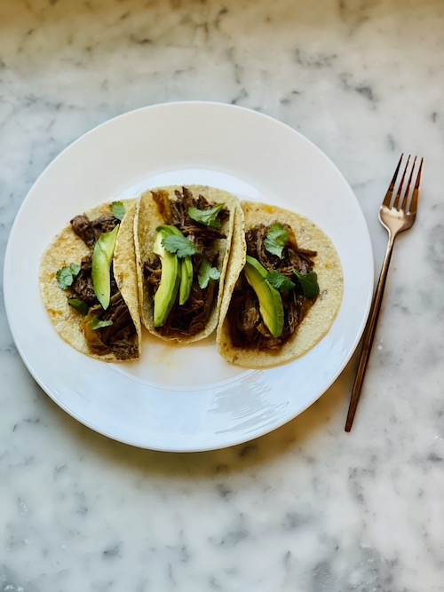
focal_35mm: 52
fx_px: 890
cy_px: 296
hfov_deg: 28.0
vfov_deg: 36.8
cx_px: 222
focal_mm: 6
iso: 125
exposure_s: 1/120
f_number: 2
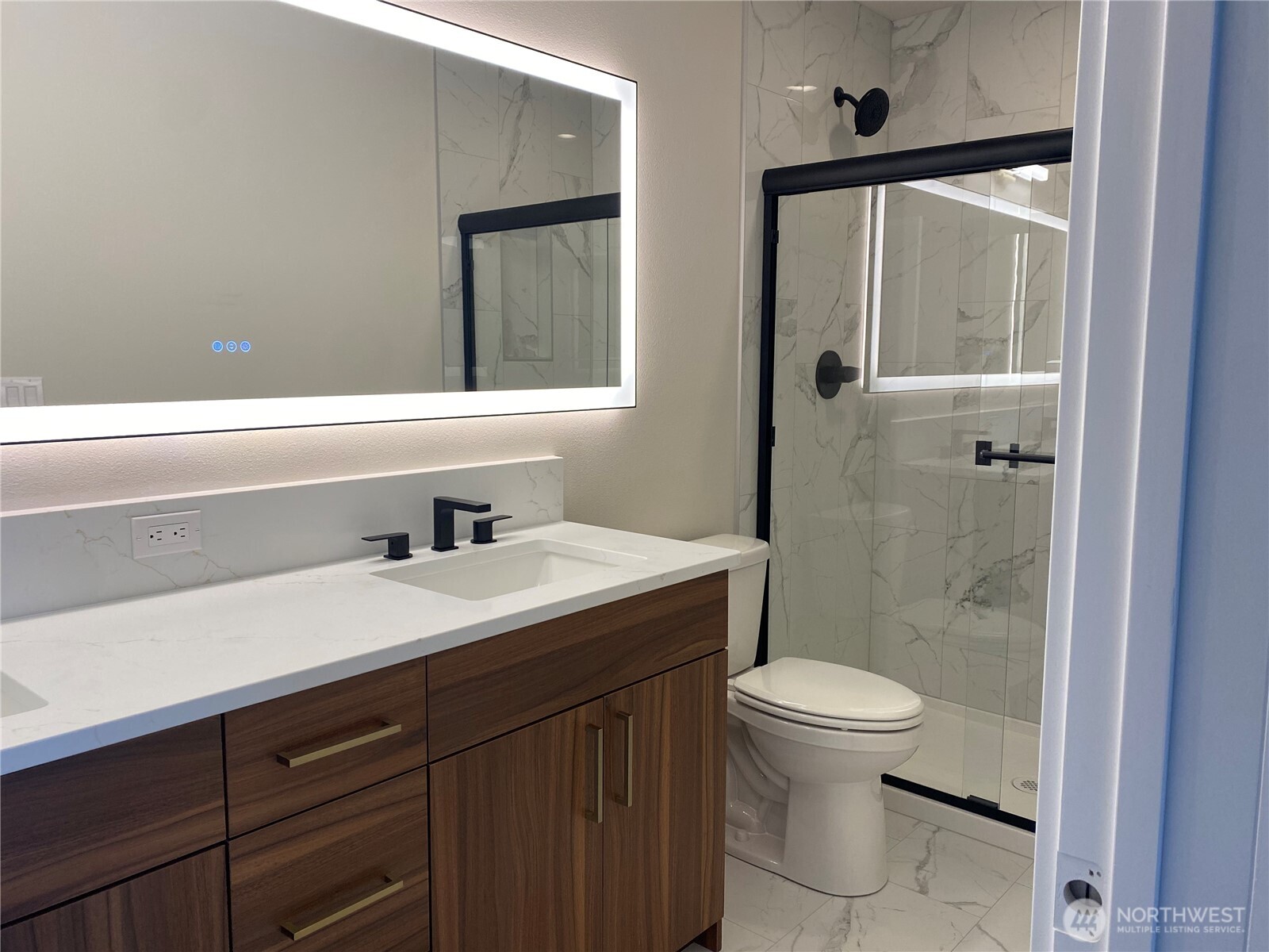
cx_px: 634
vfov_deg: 53.1
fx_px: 953
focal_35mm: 26
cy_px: 476
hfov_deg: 67.3
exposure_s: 1/120
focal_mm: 4.25
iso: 100
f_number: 1.8
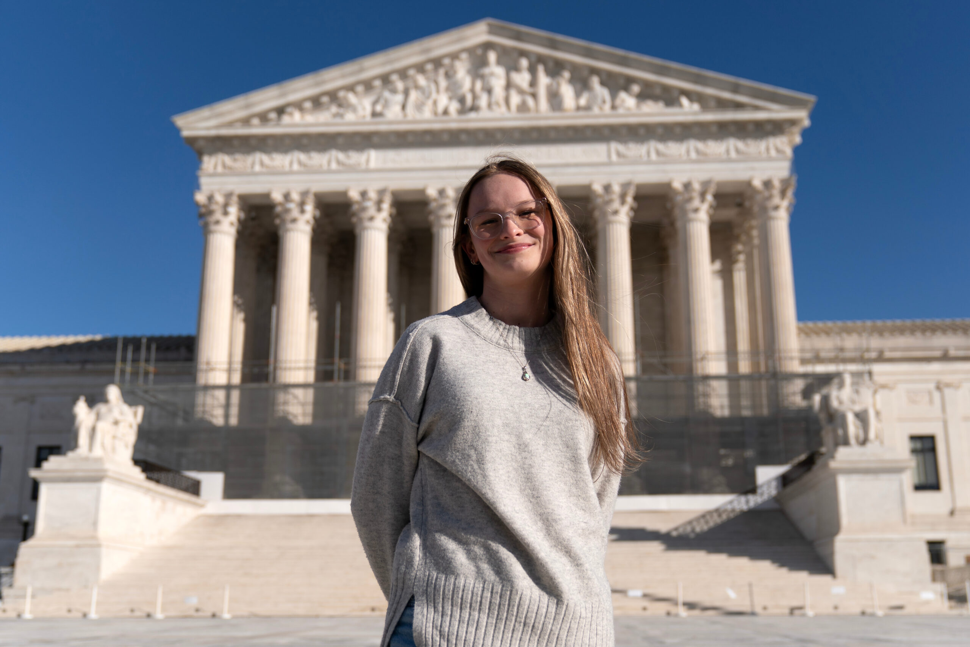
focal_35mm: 30
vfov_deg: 43.6
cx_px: 485
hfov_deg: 61.9
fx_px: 808
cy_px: 324
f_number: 2.8
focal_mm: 30
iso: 100
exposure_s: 1/5000
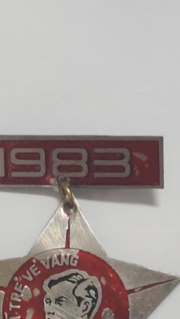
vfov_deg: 16.6
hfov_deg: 9.5
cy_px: 253
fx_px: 1086
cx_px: 80
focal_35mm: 128
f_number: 1.95
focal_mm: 5.52
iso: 500
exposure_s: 1/25
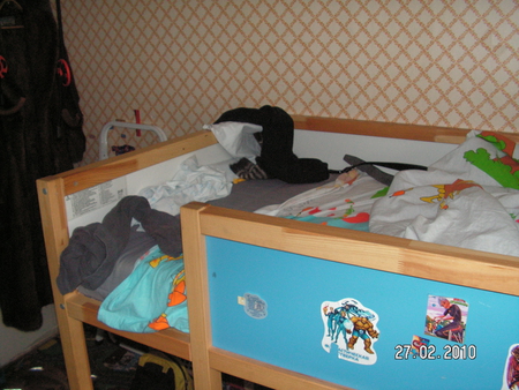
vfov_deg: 39.7
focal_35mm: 36
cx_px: 260
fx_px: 540
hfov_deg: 51.3
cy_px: 195
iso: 160
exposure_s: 1/40
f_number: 3.2
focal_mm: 6
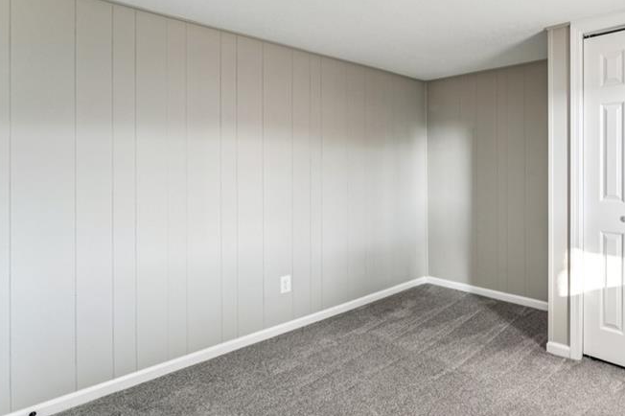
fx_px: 382
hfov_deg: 74.5
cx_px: 447
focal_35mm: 22
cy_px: 172
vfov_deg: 56.8
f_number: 13
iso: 400
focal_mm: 14
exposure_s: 1/6
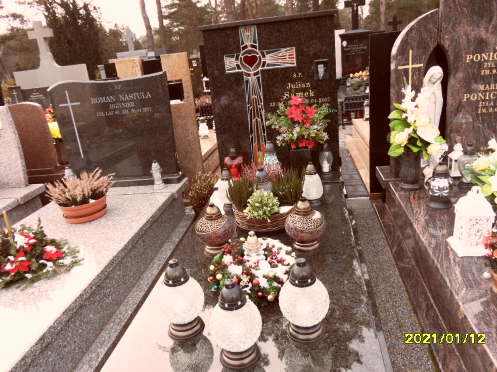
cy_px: 185
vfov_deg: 54.9
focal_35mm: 25
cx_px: 251
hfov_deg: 69.4
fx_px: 359
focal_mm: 3.9
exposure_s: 1/90
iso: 100
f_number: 3.2
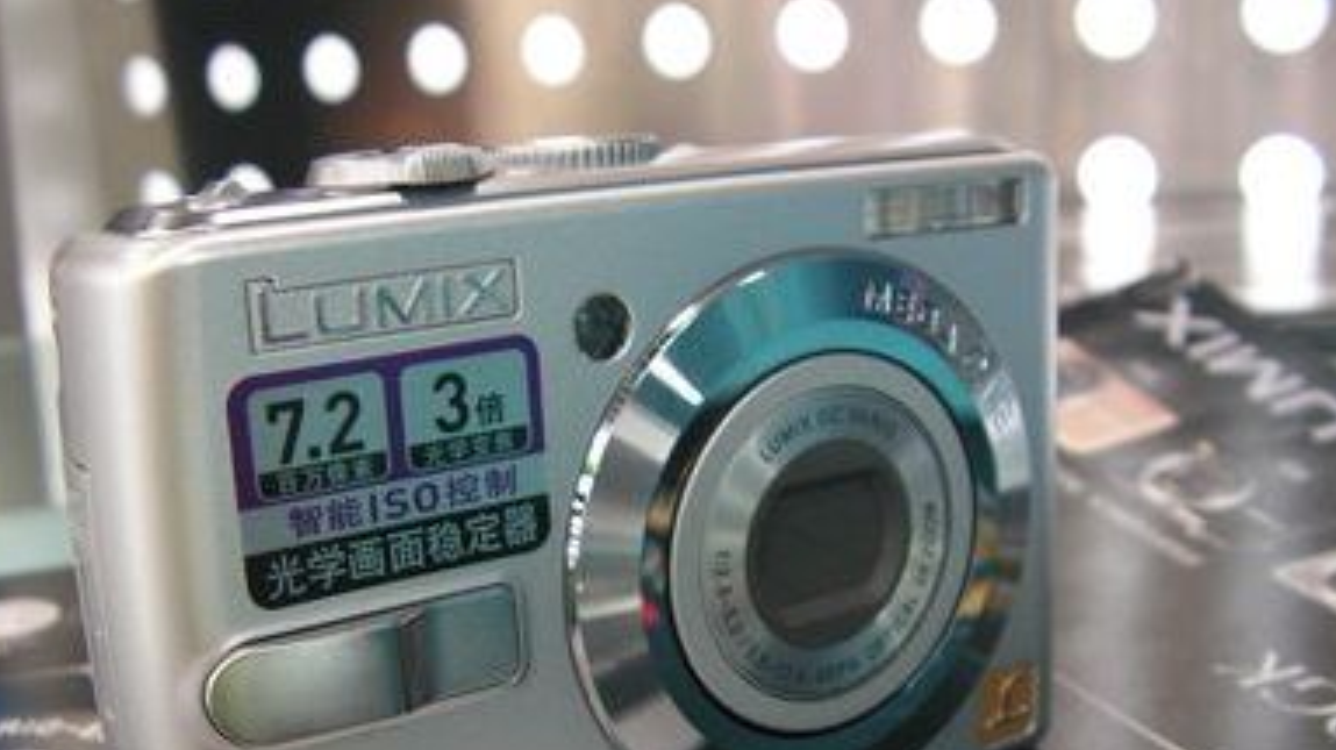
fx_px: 1629
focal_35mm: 46
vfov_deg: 25.7
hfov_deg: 44.6
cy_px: 522
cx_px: 623
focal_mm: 6
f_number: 3.2
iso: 200
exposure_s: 1/25
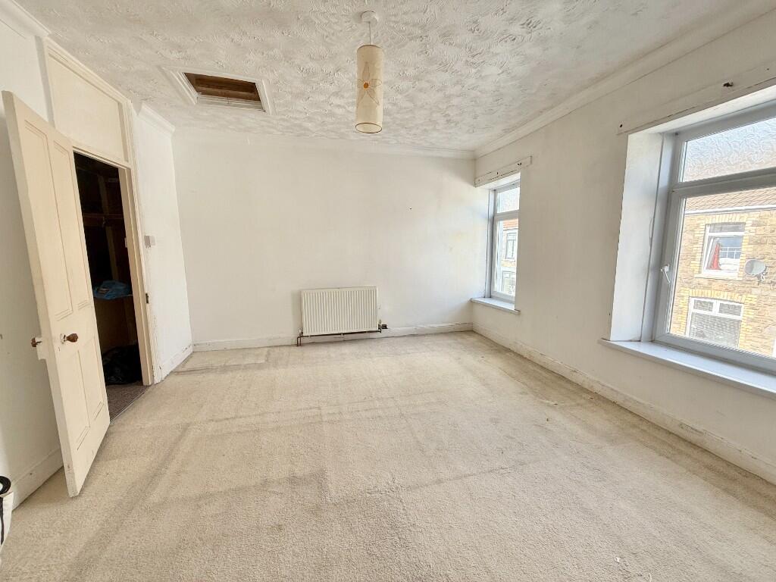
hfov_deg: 102.1
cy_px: 291
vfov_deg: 85.7
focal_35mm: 14
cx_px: 388
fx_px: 314
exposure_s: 1/165
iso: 50
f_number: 2.2
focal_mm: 2.22
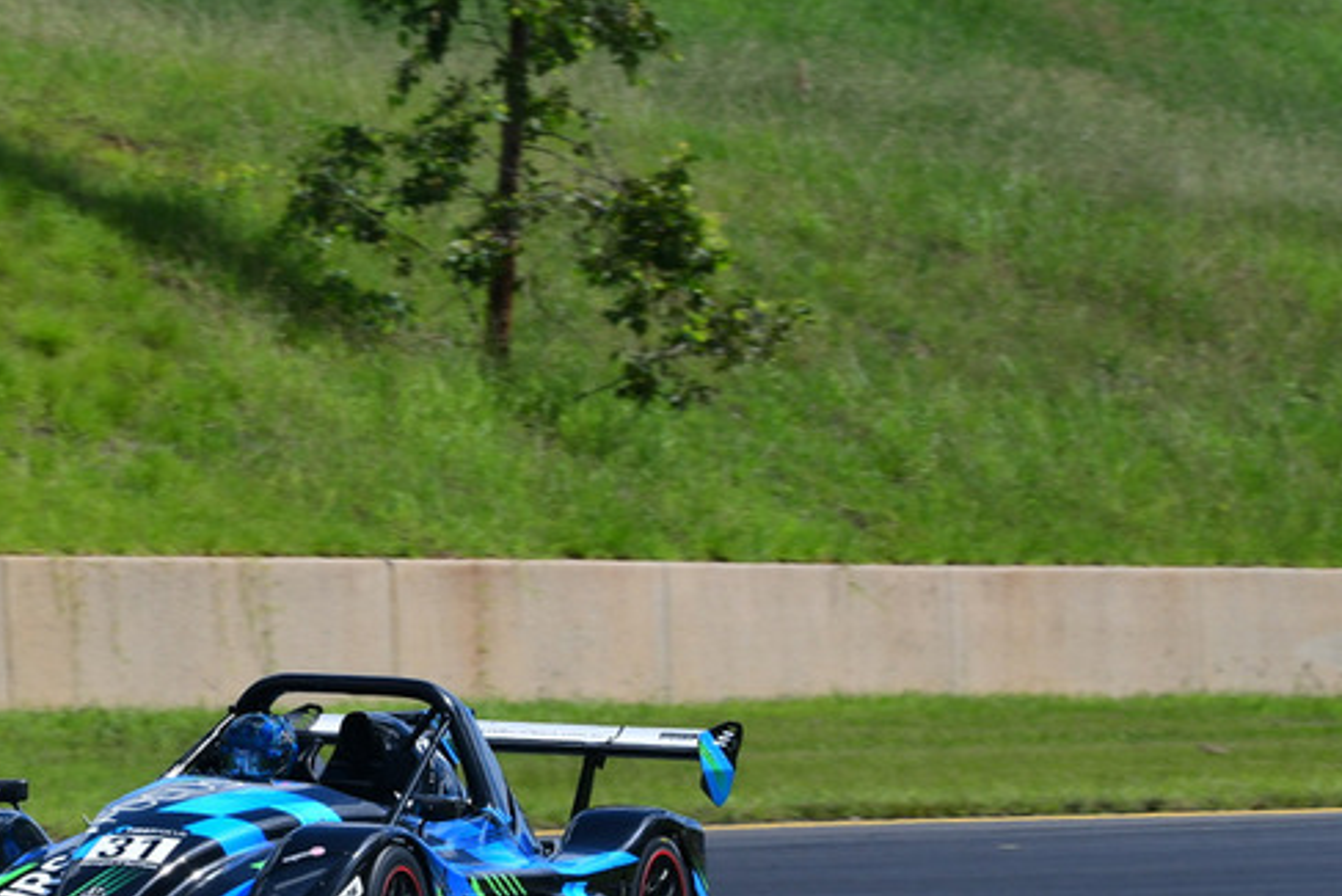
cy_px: 684
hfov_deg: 4.2
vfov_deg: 2.8
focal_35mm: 493
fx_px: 18382
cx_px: 331
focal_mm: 200
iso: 400
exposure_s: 1/640
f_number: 11
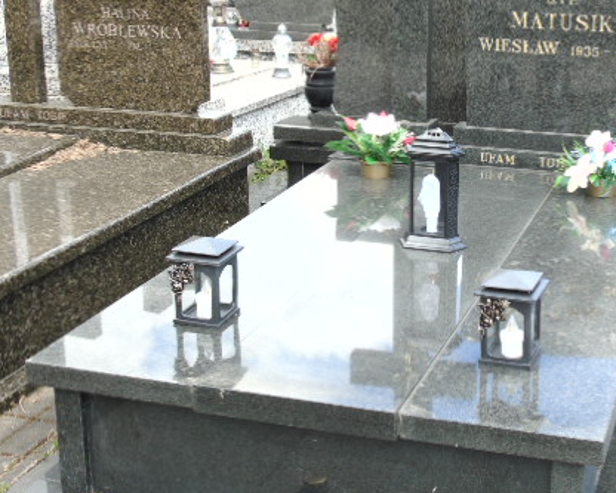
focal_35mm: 60
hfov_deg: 31.0
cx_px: 447
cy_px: 178
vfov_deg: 25.3
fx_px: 1094
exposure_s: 1/200
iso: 80
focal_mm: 7.1
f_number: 3.9
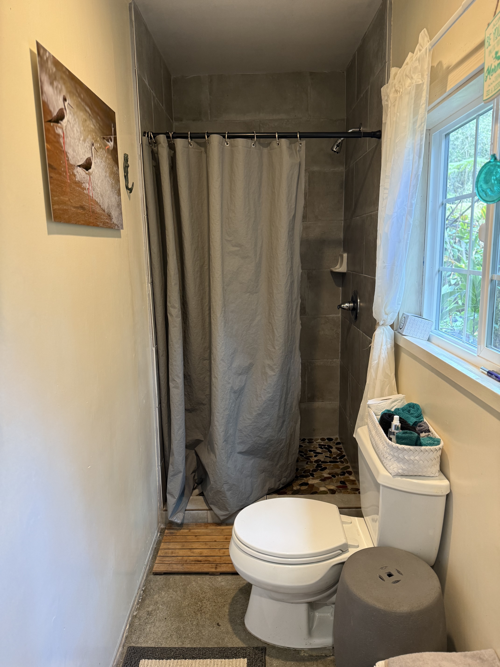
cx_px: 250
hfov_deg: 56.8
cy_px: 334
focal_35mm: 24
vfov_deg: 71.6
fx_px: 462
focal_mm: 6.76
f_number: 1.78
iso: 200
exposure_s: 1/60
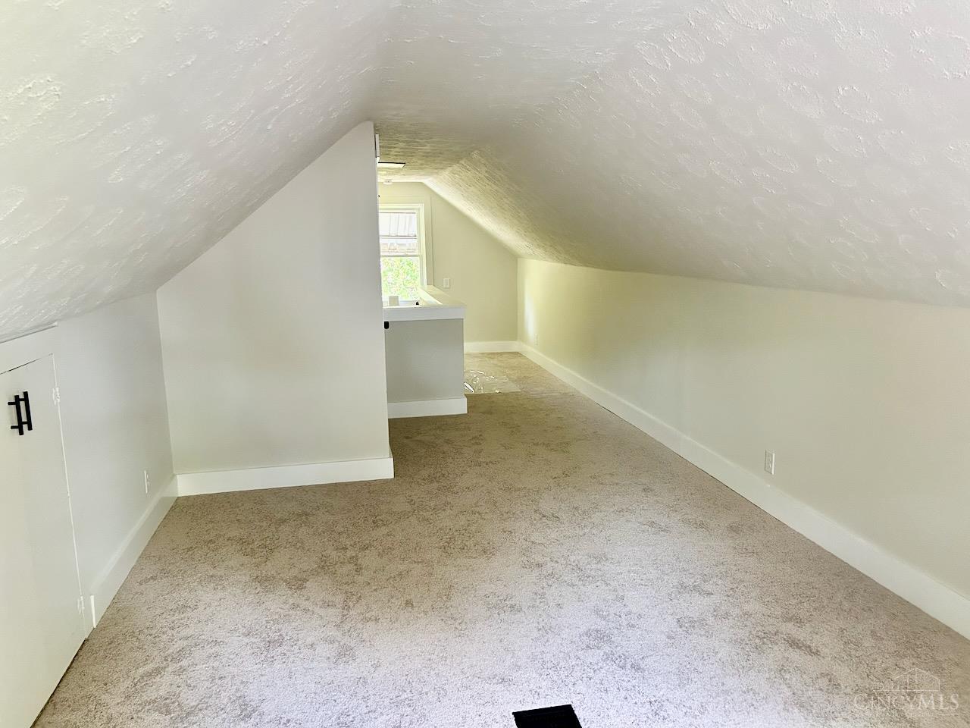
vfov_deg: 53.1
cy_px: 364
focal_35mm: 26
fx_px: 729
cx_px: 485
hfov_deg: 67.3
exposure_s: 1/60
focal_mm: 5.7
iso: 400
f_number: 1.5
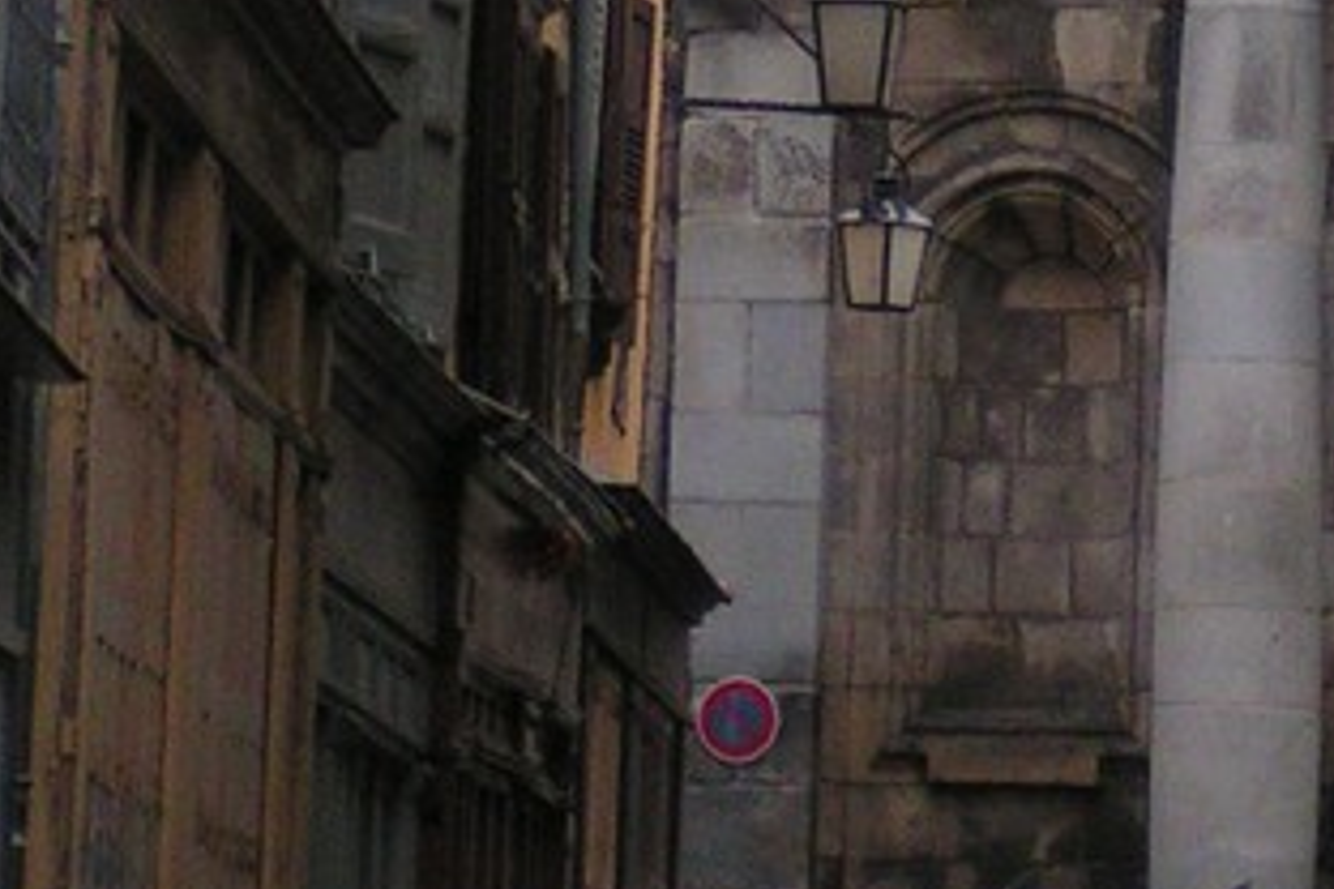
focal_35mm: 384
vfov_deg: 3.6
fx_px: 14228
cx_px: 1266
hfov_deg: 5.4
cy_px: -459
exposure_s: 1/125
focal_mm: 16.6
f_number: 3.5
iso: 160
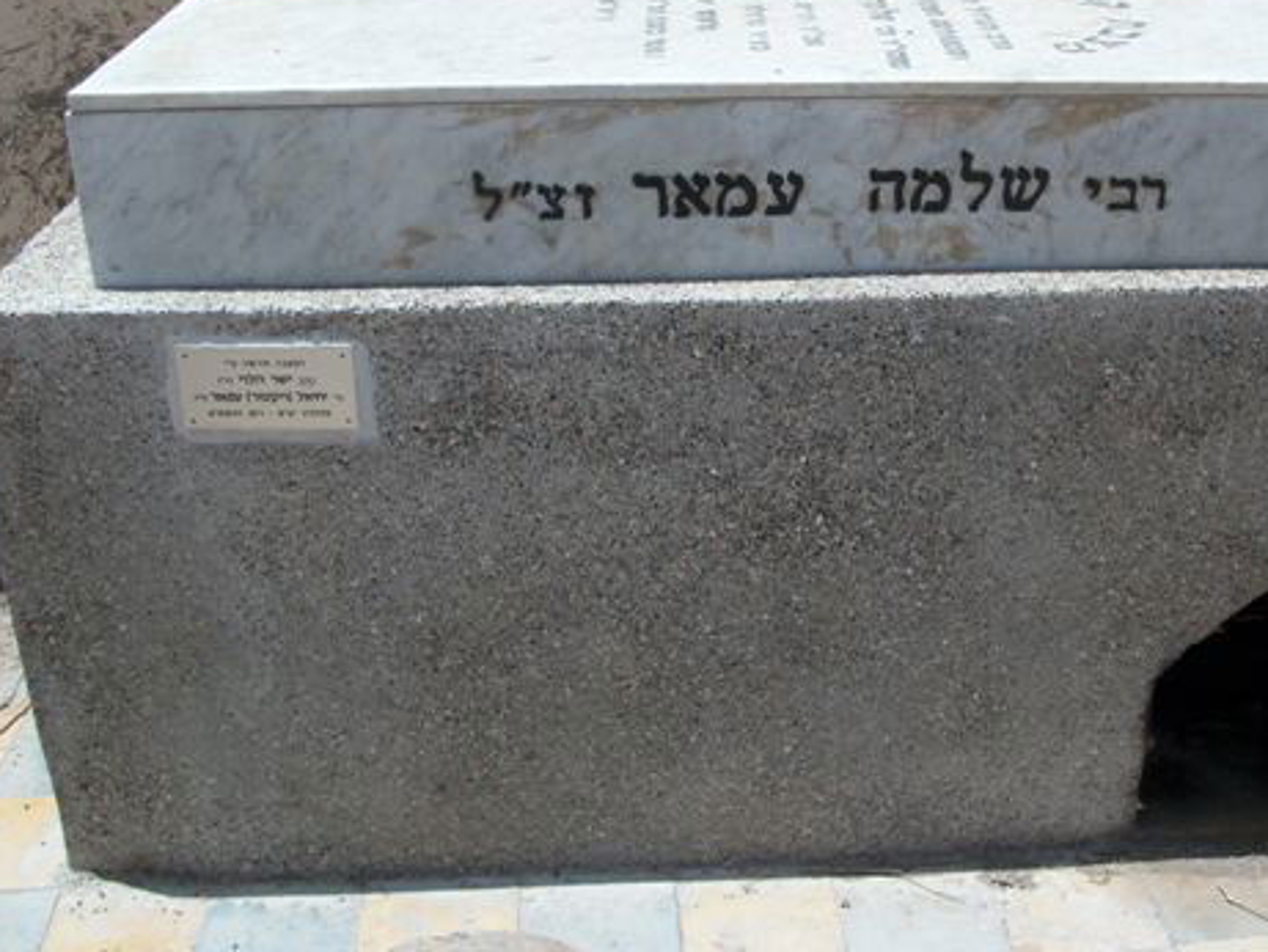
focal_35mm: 43
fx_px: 1576
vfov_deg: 33.4
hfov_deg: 43.2
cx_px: 855
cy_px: 358
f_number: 8.8
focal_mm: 5.7
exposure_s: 1/209
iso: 80
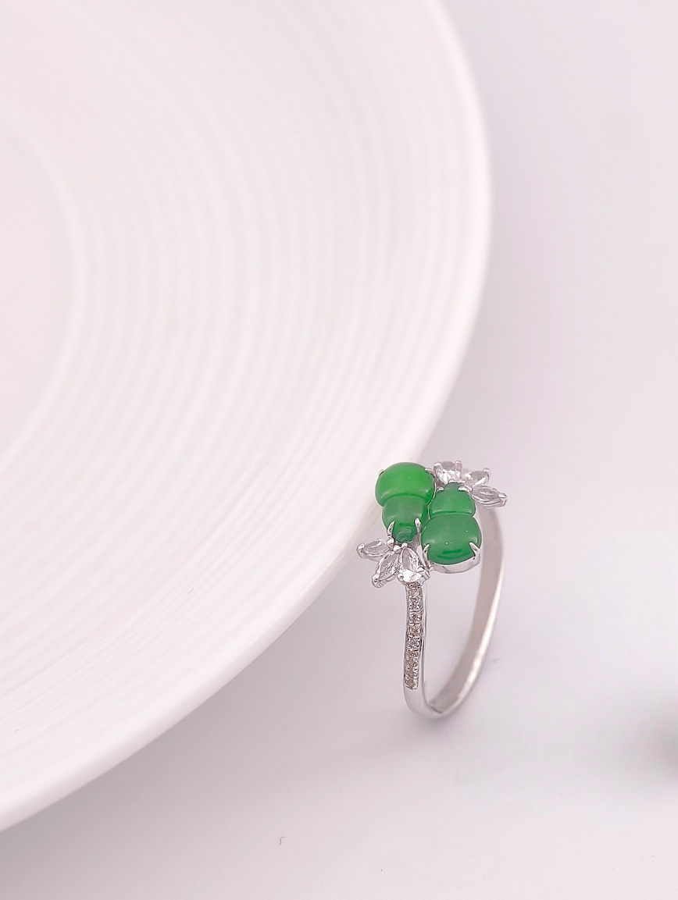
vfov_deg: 14.1
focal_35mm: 140
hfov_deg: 10.6
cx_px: 339
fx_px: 3647
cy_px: 450
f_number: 2.67
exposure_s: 1/200
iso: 125
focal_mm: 22.48
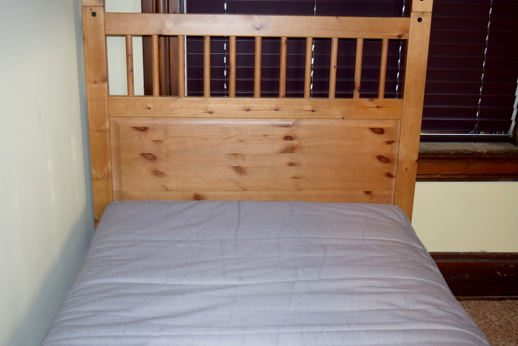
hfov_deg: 44.9
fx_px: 626
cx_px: 259
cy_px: 173
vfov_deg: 30.9
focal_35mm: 44
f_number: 4.2
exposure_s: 1/30
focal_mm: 29
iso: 500
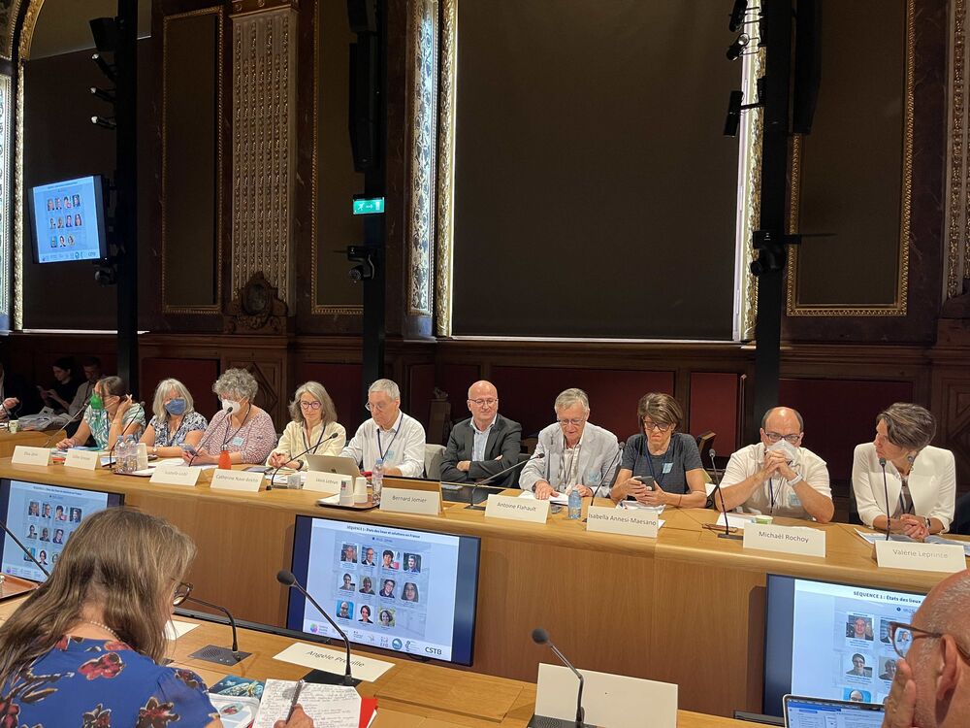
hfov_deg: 67.3
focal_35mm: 26
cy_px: 364
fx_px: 729
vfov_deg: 53.1
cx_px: 485
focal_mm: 5.1
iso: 200
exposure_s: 1/60
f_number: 1.6
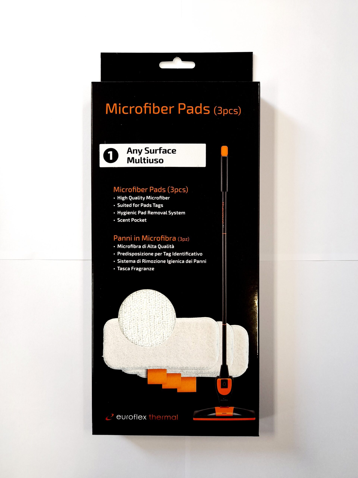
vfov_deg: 69.4
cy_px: 239
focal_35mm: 25
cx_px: 179
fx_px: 345
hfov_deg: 54.9
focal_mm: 4.6
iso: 64
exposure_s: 1/33
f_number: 2
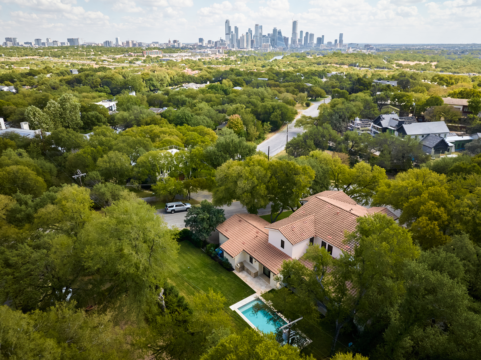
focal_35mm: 24
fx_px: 333
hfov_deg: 71.6
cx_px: 240
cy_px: 180
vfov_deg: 56.8
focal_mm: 12.29
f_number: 2.8
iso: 410
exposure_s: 1/1600
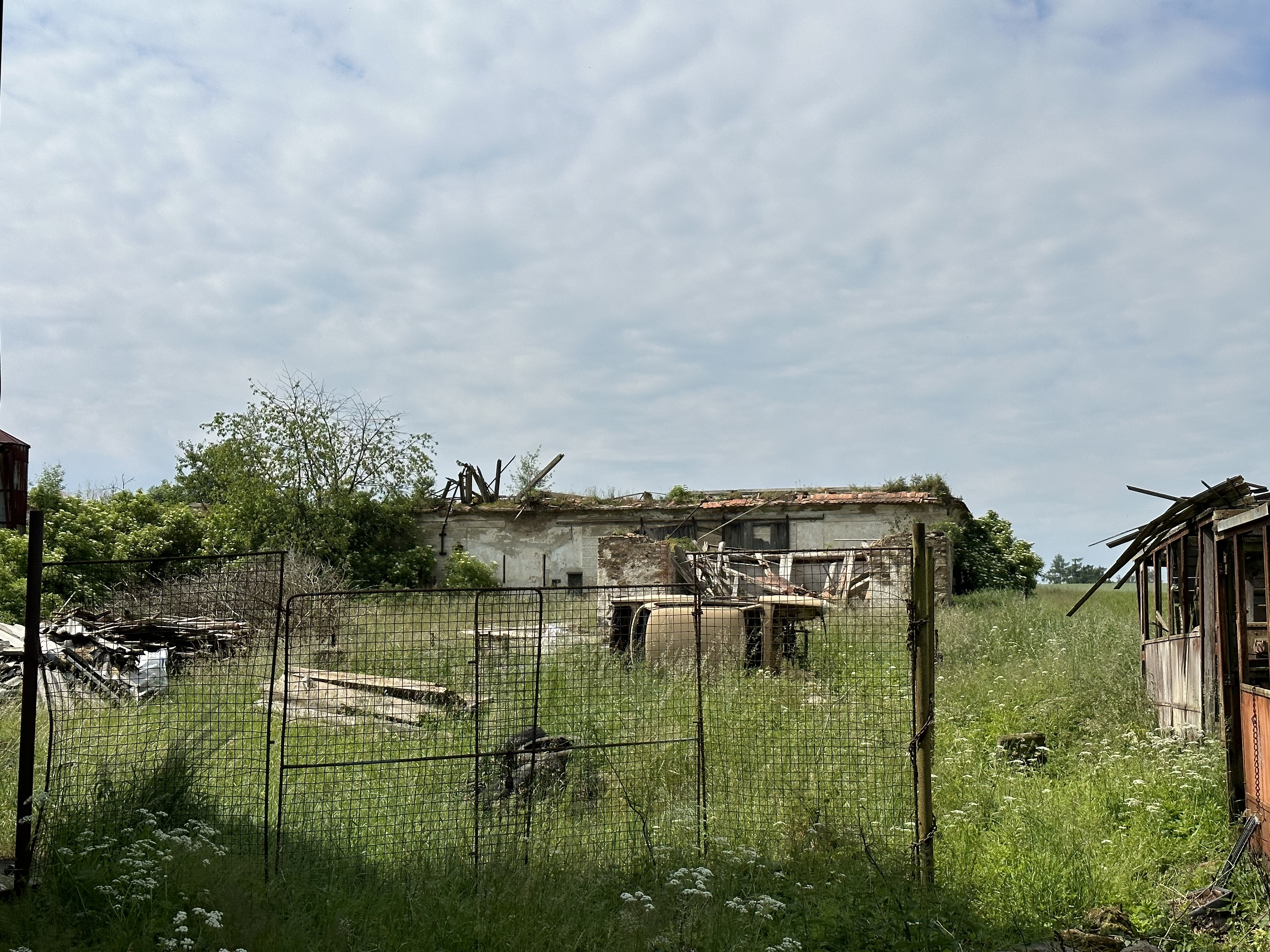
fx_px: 1761
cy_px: 476
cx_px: 635
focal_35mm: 48
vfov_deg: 30.3
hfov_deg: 39.7
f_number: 1.78
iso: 64
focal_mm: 6.86
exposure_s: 1/8197
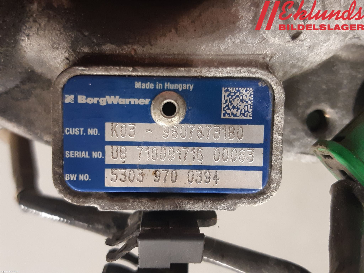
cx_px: 182
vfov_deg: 53.1
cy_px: 136
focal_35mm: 26
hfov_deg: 67.3
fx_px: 273
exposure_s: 1/33
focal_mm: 3.93
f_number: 1.7
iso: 200
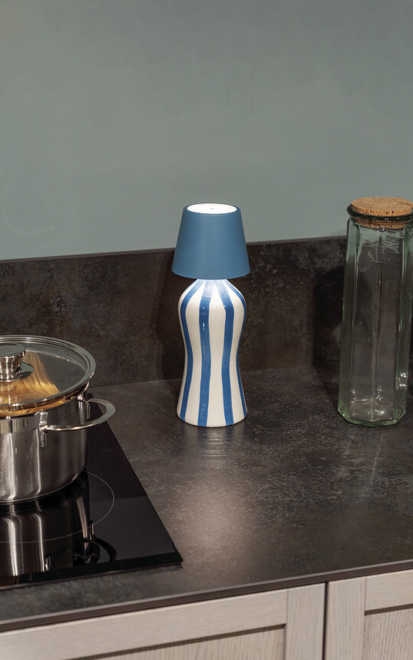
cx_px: 221
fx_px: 1194
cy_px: 331
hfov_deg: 19.6
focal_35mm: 66
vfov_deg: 30.9
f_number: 3.2
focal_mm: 64.3
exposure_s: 1/40
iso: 100
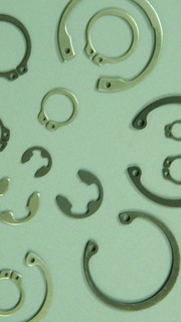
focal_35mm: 97
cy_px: 160
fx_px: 828
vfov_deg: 22.0
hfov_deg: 12.4
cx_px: 42
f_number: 3.8
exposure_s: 1/6
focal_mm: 10.2
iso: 400
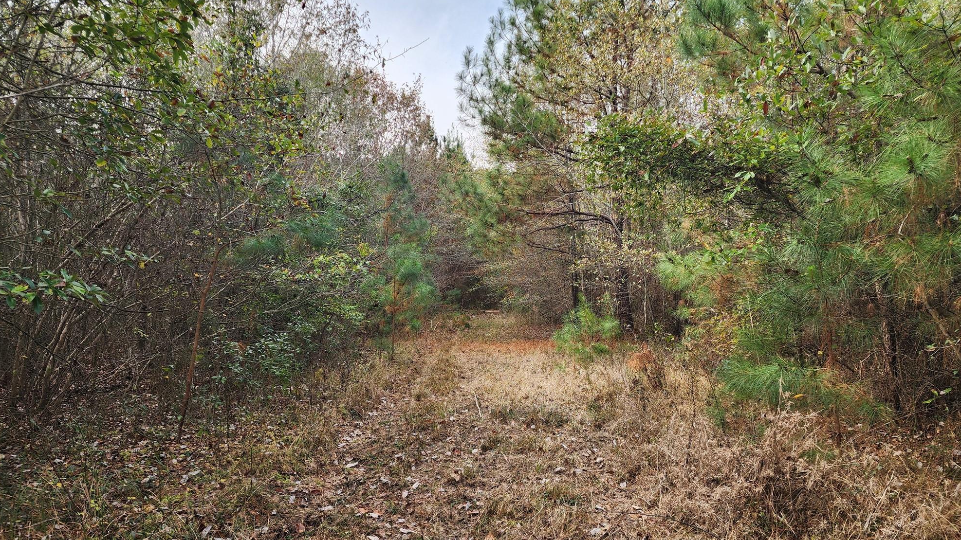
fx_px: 662
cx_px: 478
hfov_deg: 71.9
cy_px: 338
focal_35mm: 26
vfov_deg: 44.0
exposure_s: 1/180
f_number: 1.8
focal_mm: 6.4
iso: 32
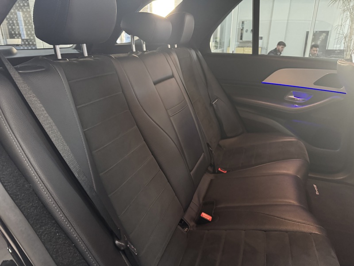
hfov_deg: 71.6
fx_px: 245
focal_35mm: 24
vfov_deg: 56.8
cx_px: 177
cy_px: 133
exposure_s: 1/33
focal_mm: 6.76
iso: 800
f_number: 1.78
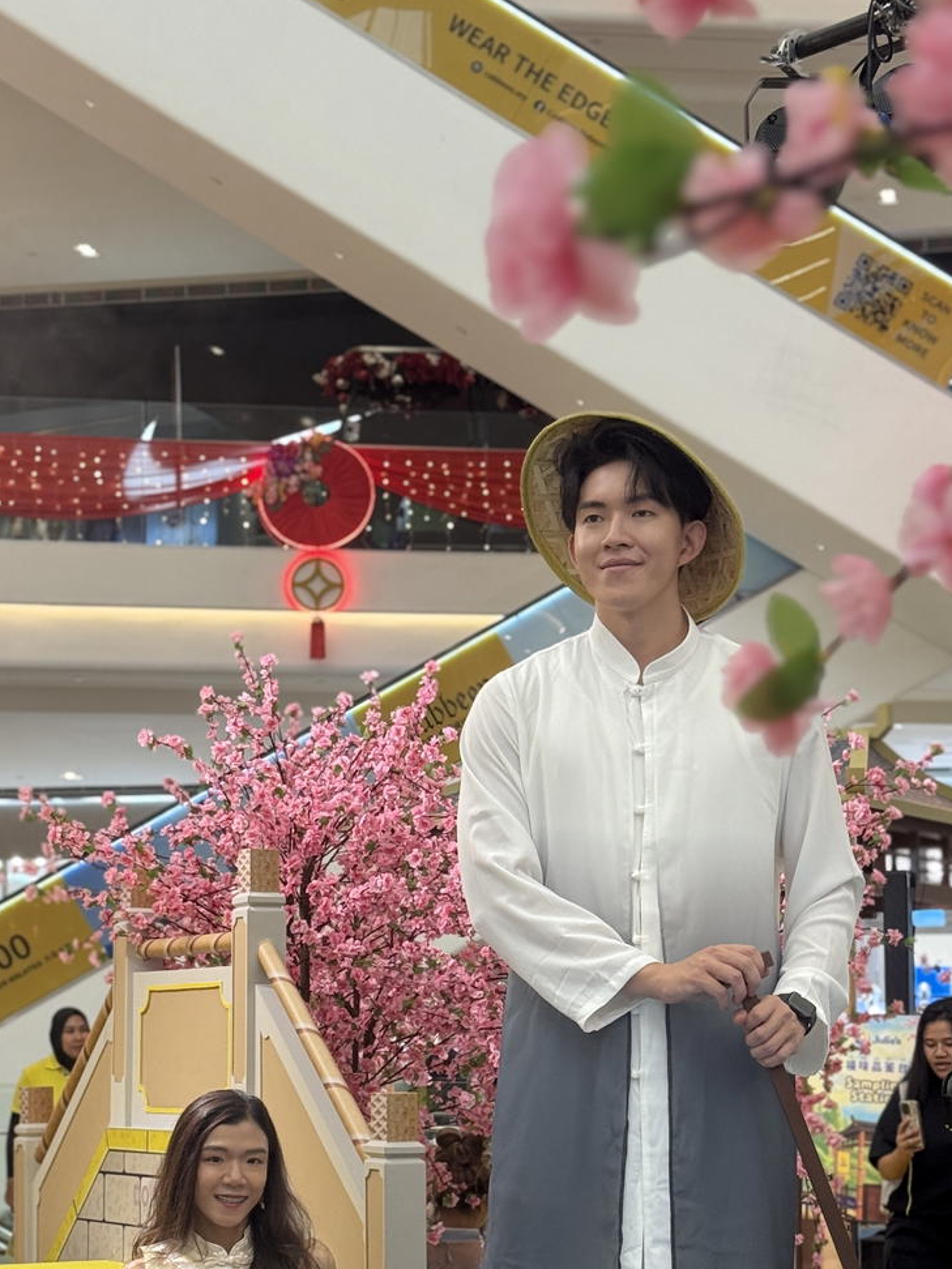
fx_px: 2897
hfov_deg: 18.7
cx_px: 487
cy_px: 862
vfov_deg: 24.6
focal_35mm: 79
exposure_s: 1/100
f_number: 1.78
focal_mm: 6.76
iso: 80
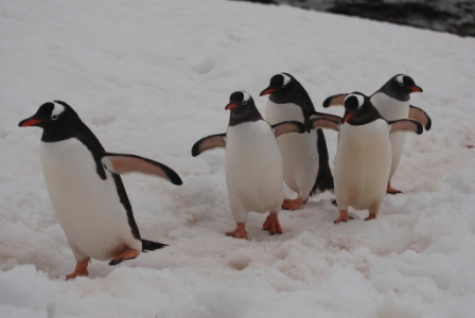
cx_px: 238
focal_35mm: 105
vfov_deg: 13.1
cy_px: 159
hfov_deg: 19.4
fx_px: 1387
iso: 160
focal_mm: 70
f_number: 4.5
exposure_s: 1/1000
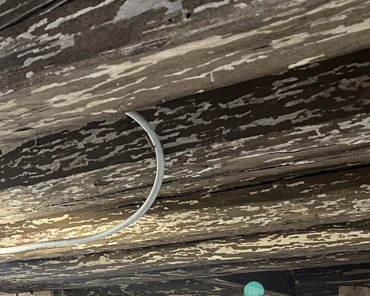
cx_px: 89
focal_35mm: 70
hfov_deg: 26.8
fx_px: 766
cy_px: 274
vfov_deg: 21.3
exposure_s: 1/60
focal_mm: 5.1
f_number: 1.6
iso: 200
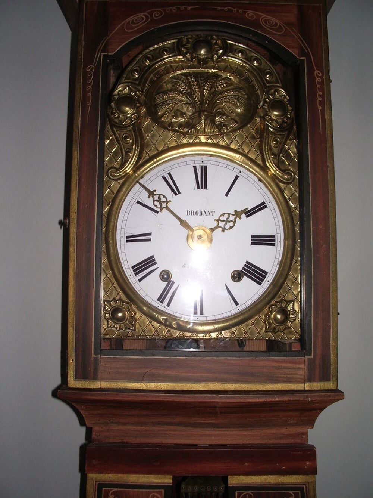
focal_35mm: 35
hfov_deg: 40.7
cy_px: 249
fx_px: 503
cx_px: 186
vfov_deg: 52.6
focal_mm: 5.8
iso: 100
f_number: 4.3
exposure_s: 1/40
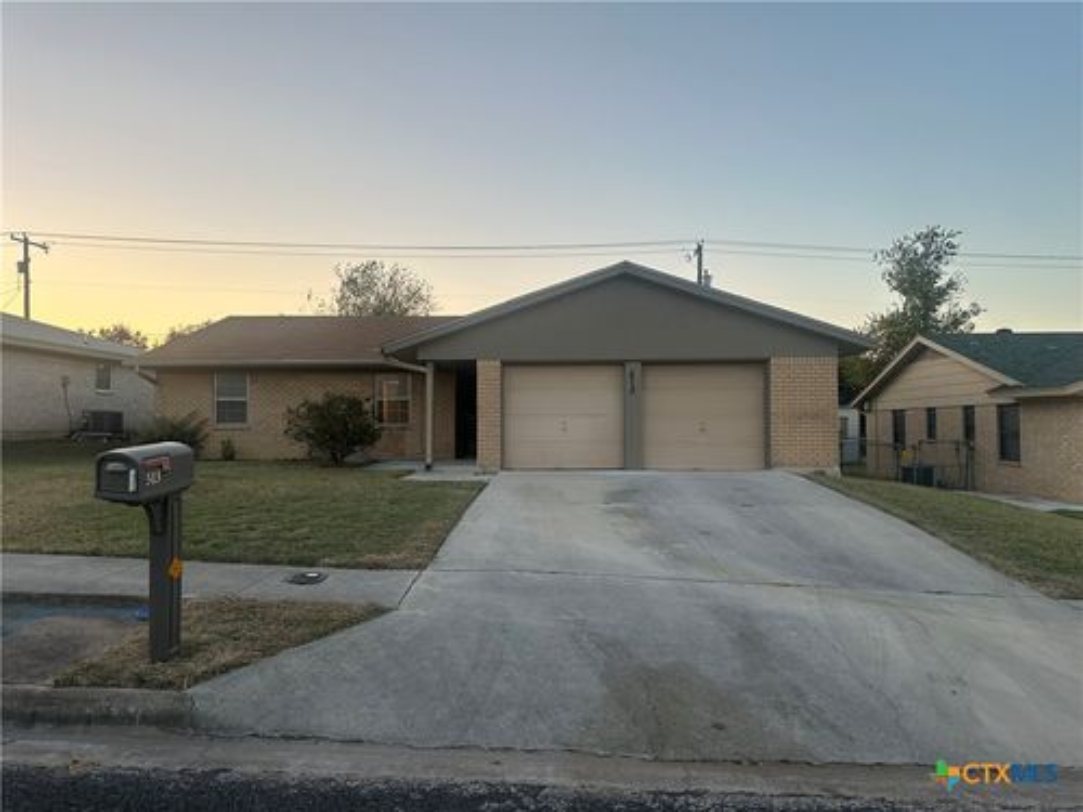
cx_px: 542
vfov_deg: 56.8
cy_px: 406
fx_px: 751
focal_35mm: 24
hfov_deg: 71.6
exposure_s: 1/699
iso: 80
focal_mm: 6.86
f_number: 1.78
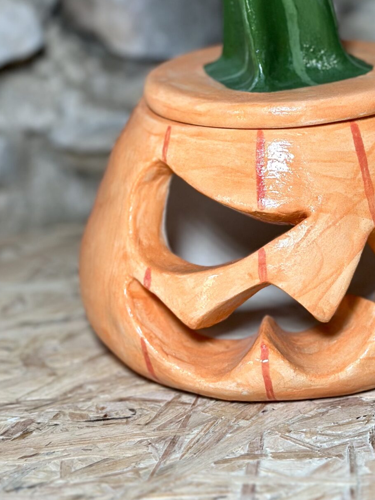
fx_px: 1460
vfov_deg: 19.3
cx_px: 283
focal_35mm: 101
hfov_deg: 14.6
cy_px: 137
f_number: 1.78
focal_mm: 6.86
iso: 125
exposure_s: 1/95
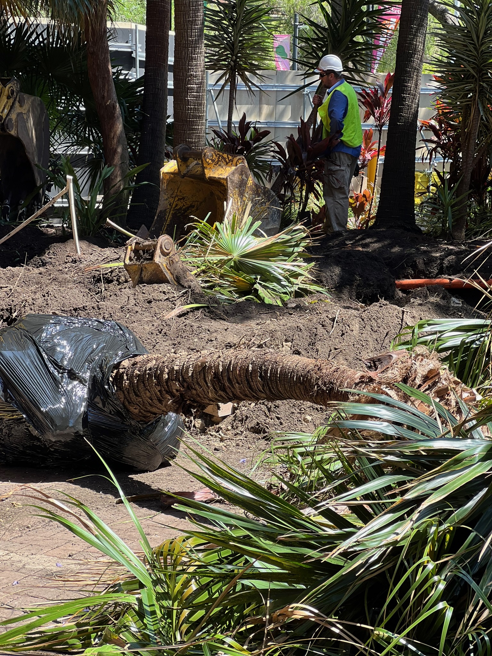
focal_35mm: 77
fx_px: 1459
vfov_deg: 25.3
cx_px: 246
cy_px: 328
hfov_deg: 19.1
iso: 25
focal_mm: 9
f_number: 2.8
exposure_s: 1/121
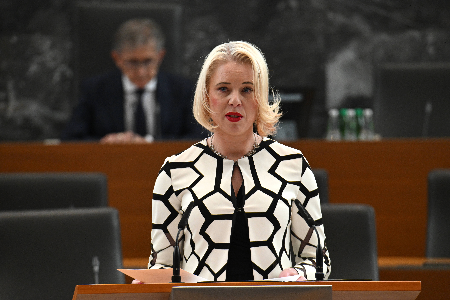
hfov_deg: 5.4
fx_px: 4750
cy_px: 150
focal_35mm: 380
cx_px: 225
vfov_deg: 3.6
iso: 4000
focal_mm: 380
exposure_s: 1/400
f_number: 6
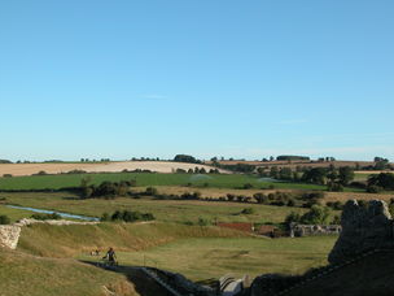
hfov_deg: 41.2
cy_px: 171
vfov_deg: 31.5
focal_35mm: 46
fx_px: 524
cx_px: 188
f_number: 6.3
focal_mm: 8.9
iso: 100
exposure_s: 1/268
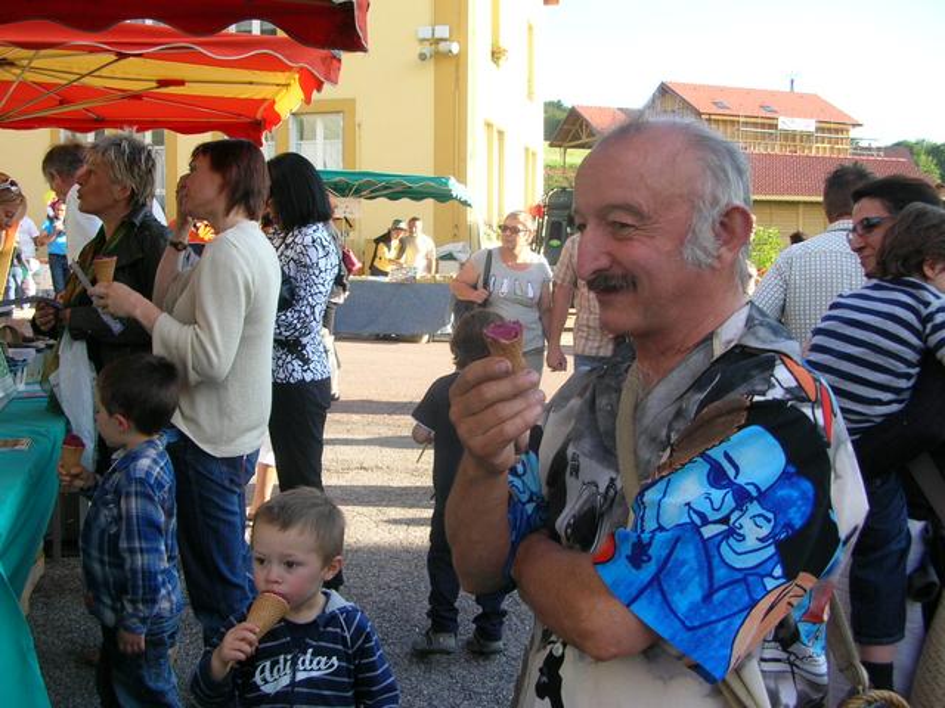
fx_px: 955
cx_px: 472
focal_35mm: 35
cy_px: 354
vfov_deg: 40.7
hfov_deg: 52.6
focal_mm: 5.8
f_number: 2.8
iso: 50
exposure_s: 1/200
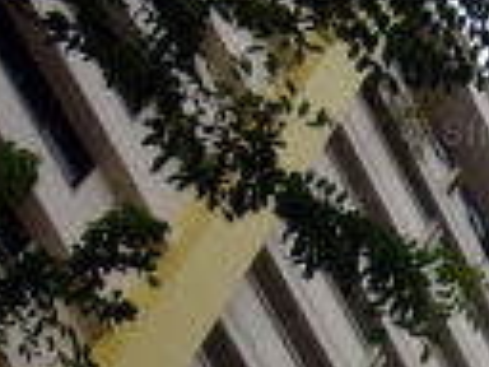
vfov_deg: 9.1
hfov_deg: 12.0
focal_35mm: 159
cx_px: 688
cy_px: 520
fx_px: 2246
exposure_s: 1/200
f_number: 2.8
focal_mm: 6.2
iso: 80
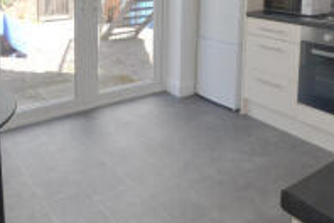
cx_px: 150
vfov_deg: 33.6
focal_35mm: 36
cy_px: -3
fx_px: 334
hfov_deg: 53.0
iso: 400
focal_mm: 10
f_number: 6.3
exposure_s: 1/200
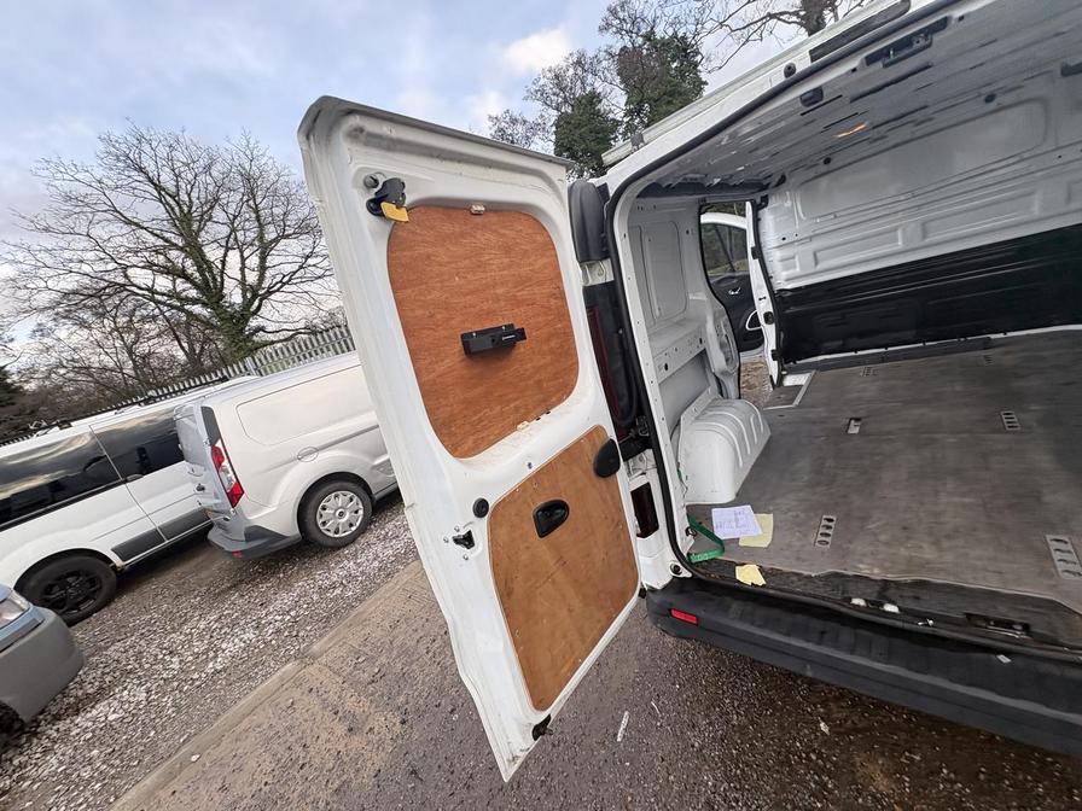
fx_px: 438
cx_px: 541
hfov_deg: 102.1
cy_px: 406
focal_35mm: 14
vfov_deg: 85.7
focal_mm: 2.22
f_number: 2.2
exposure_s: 1/231
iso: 64
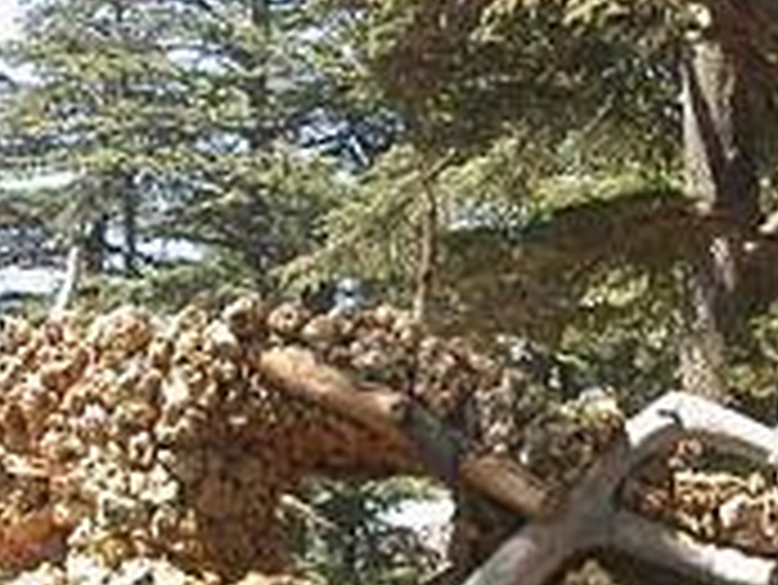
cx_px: 429
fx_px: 2766
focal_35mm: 123
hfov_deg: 16.0
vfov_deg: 12.0
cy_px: 526
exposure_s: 1/267
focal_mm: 7.5
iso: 100
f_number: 3.2
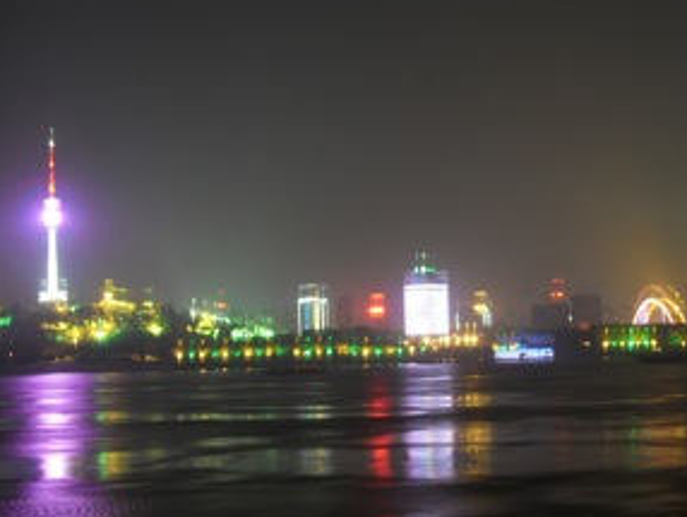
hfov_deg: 32.1
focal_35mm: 60
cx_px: 315
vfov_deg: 24.4
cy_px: 291
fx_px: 1192
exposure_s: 4
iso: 80
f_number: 3.5
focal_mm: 6.6
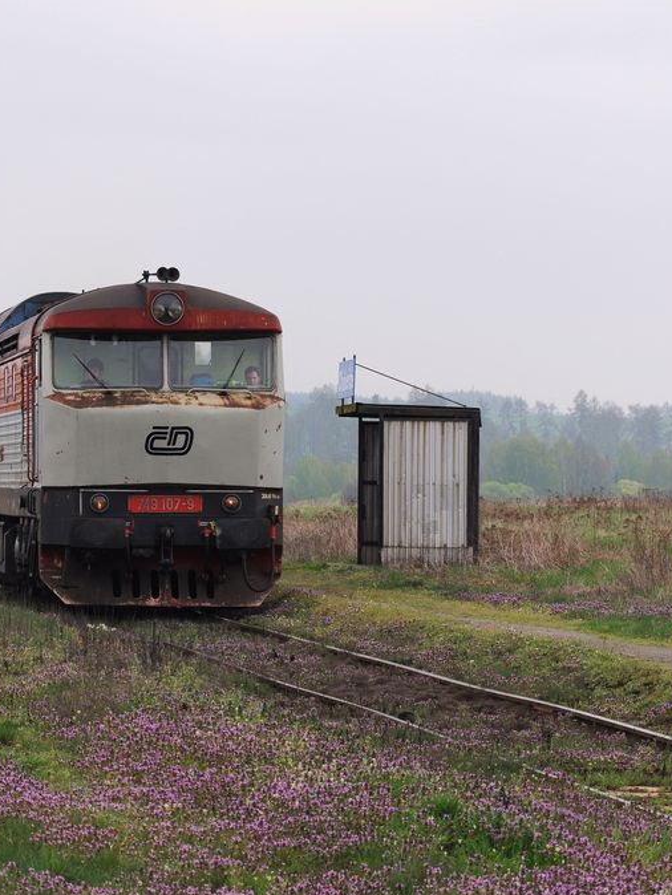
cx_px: 134
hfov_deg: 8.5
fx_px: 4527
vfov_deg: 11.3
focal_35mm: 175
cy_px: 448
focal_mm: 80
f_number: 8
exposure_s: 1/500
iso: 320
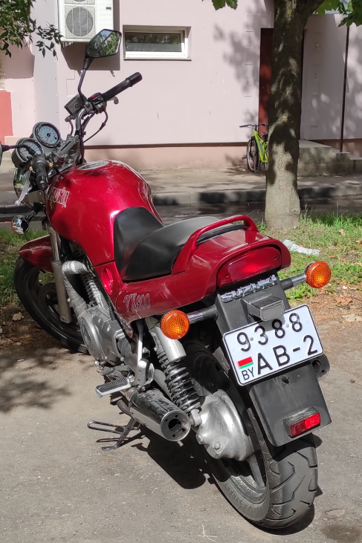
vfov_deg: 47.4
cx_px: 203
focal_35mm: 41
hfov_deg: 32.6
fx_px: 619
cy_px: 269
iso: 100
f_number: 1.89
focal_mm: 5.43
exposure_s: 1/2431
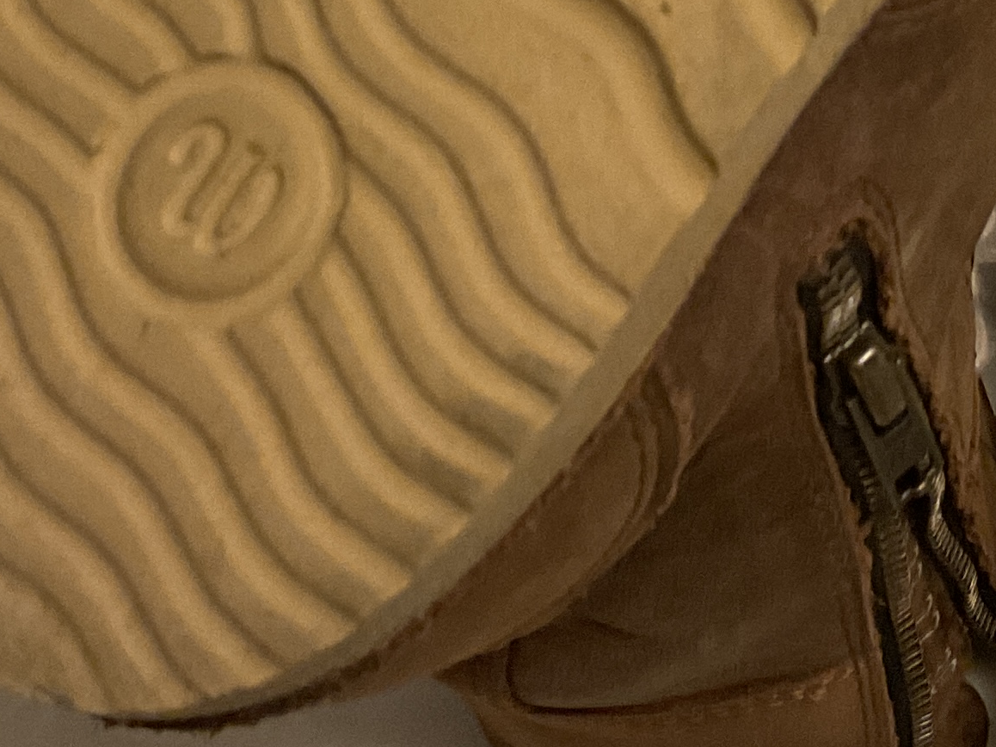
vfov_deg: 14.2
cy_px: -148
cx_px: 621
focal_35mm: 101
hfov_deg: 19.4
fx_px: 2905
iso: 250
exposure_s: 1/50
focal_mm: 3
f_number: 1.8
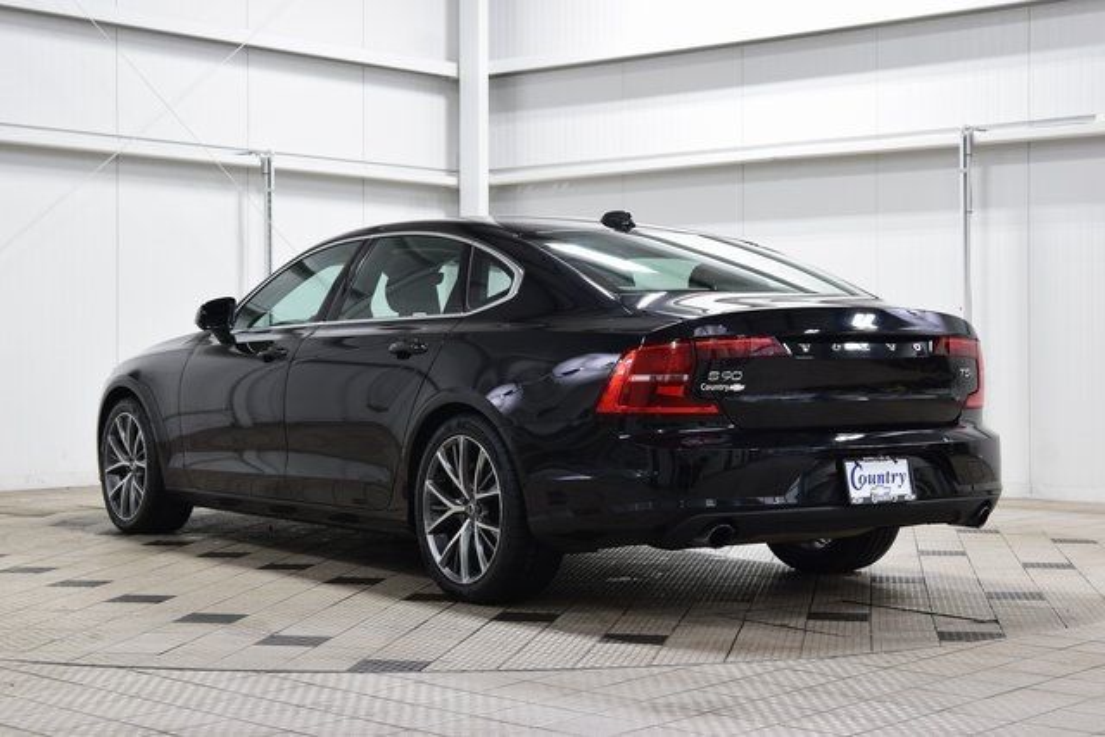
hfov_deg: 33.4
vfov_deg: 22.6
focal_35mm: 60
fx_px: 1842
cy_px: 368
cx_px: 552
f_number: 6.3
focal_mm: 40
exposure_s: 1/15
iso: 560
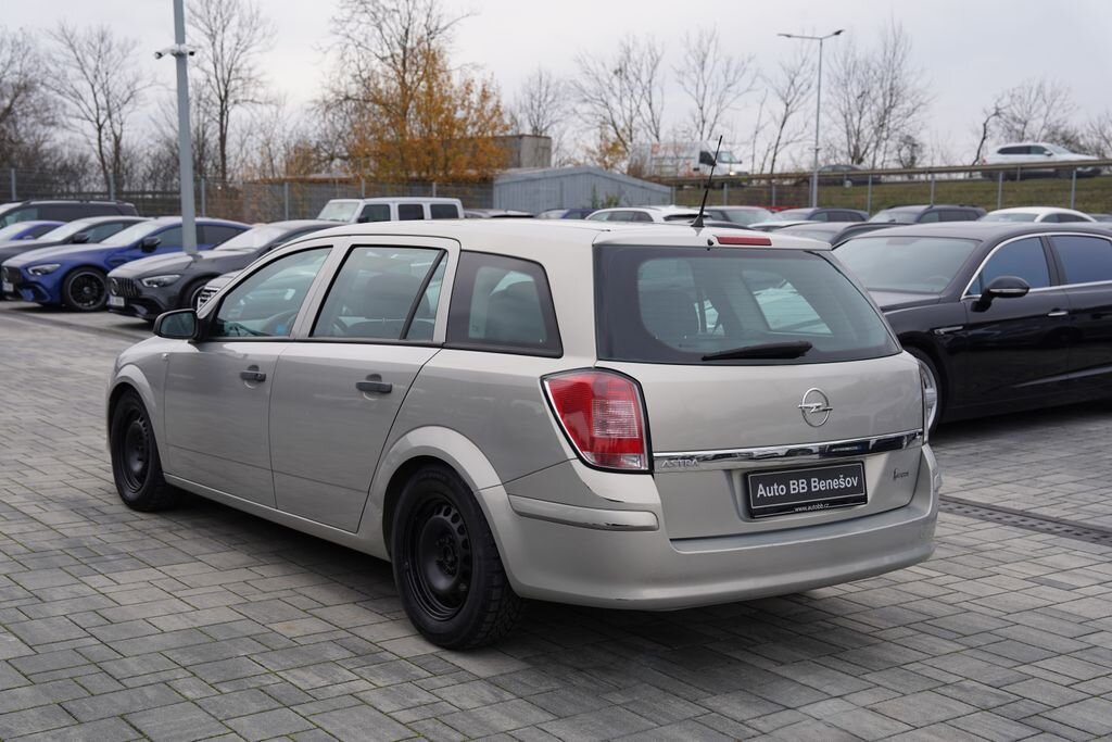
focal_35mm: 44
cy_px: 371
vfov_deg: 30.5
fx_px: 1359
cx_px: 556
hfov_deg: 44.5
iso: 100
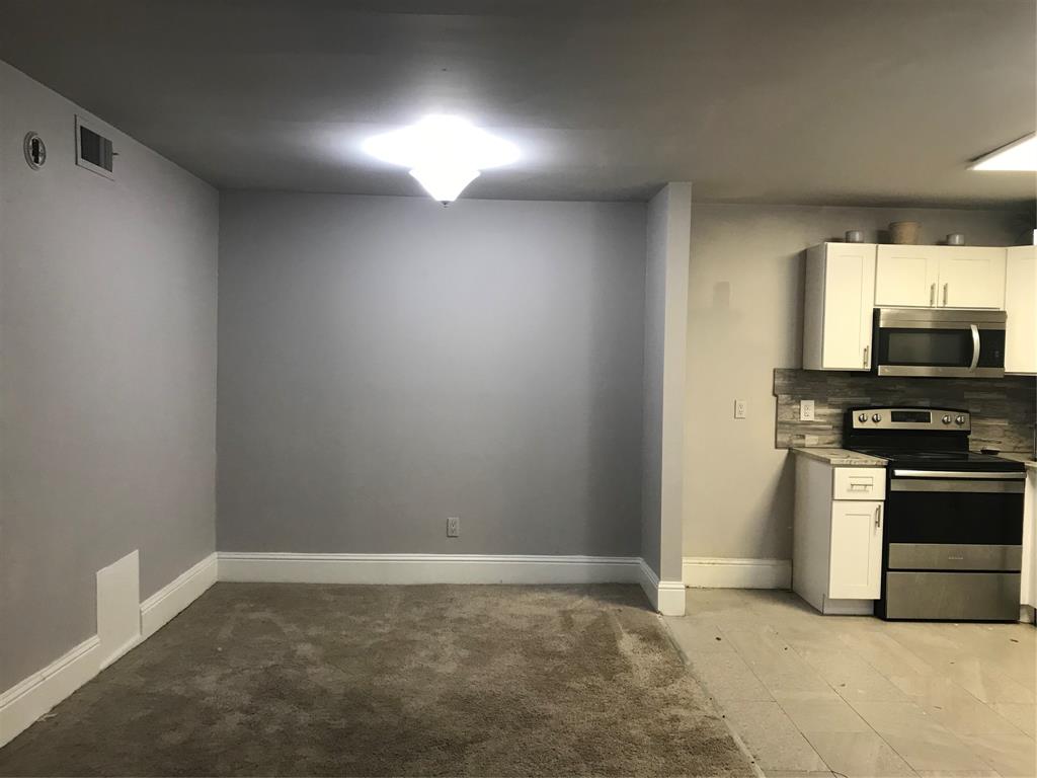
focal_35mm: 28
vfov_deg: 49.7
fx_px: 839
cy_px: 389
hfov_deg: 63.4
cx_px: 518
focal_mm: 3.99
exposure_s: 1/24
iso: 40
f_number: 1.8
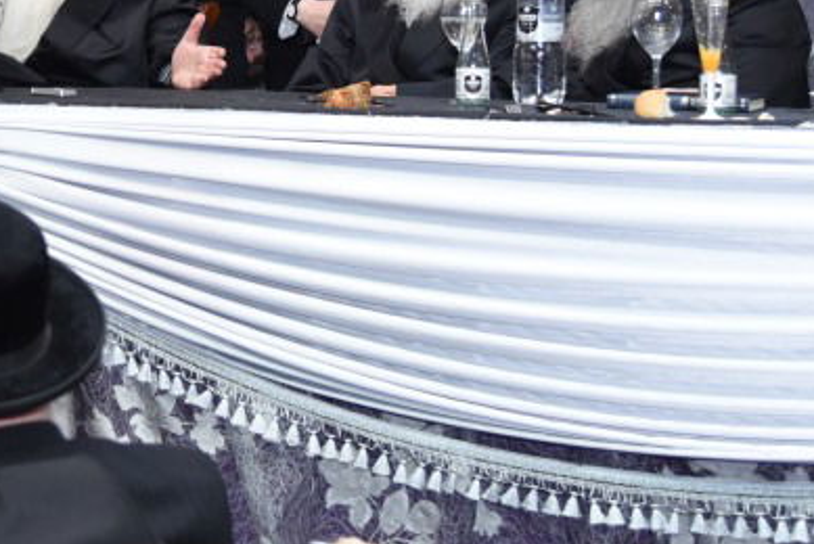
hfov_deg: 16.5
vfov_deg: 11.3
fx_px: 2738
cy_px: 26
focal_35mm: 121
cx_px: -46
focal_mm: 46
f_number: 4
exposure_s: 1/125
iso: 1600
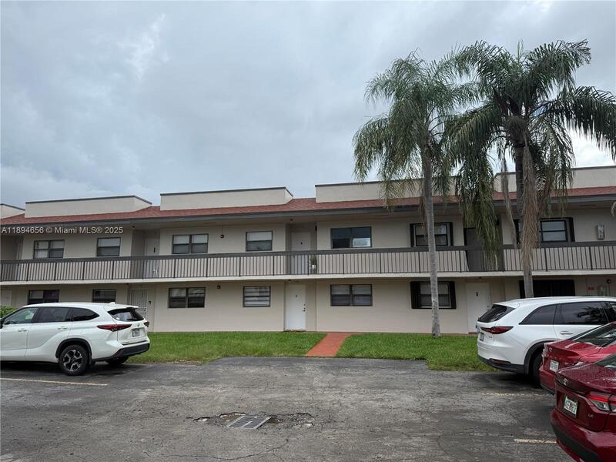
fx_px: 427
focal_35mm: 24
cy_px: 231
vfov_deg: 56.8
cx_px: 308
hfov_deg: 71.6
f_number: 1.78
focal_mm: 6.76
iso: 80
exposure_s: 1/2445
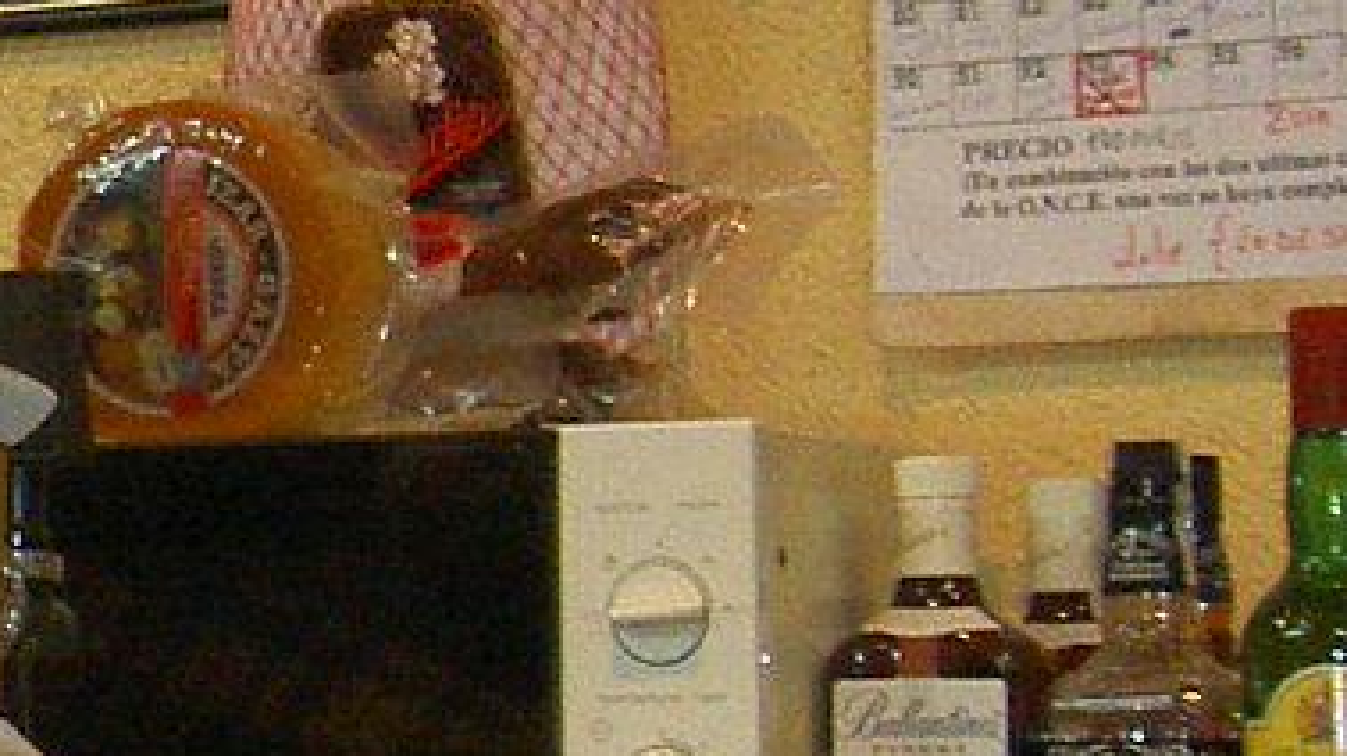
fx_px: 6425
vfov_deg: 6.7
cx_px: -984
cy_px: 139
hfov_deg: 11.2
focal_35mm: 180
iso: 100
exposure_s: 1/59.5
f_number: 2.8
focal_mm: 8
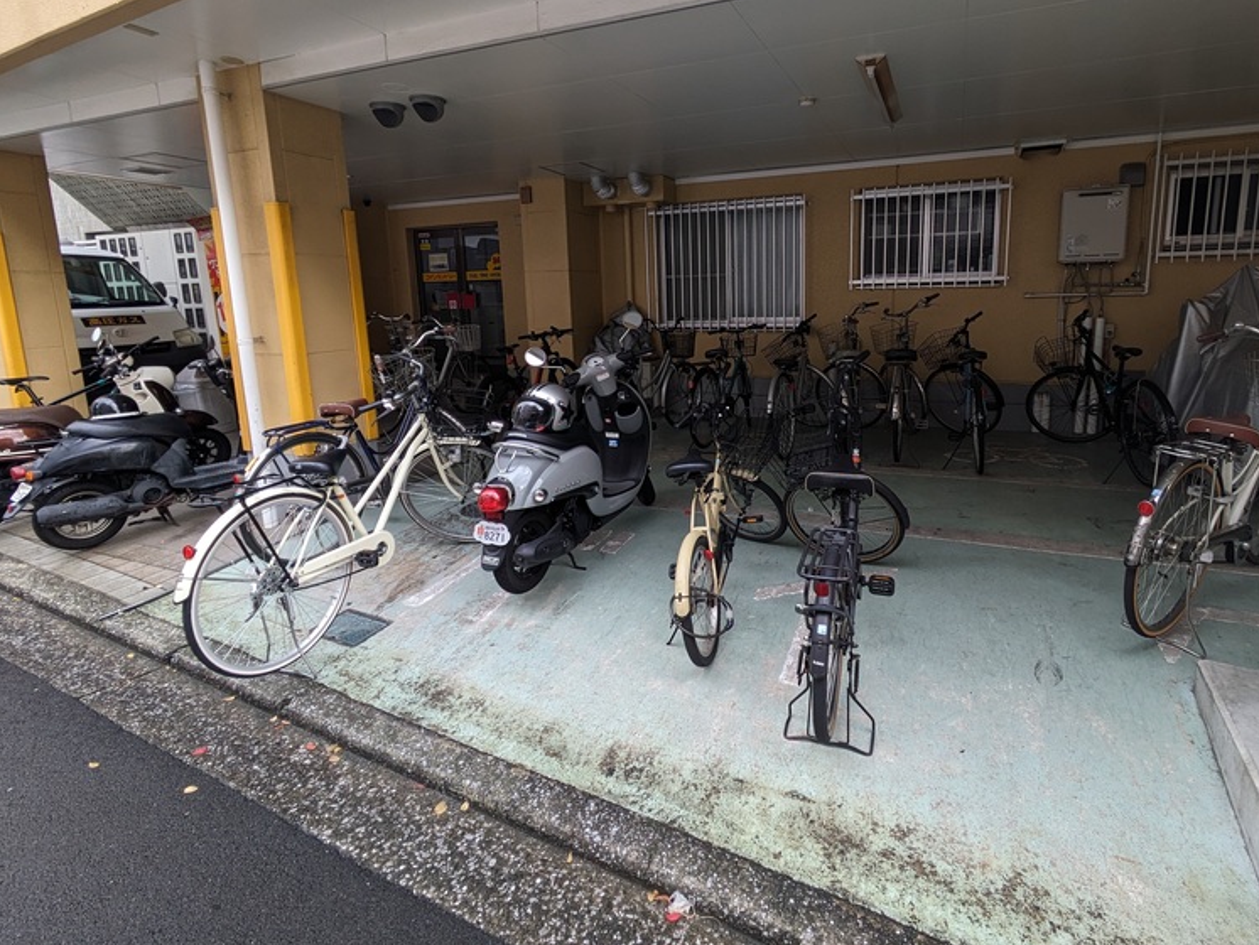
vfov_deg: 71.1
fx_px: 655
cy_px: 392
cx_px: 700
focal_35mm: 18
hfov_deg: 87.4
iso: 52
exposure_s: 1/60
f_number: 2.2
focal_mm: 1.83
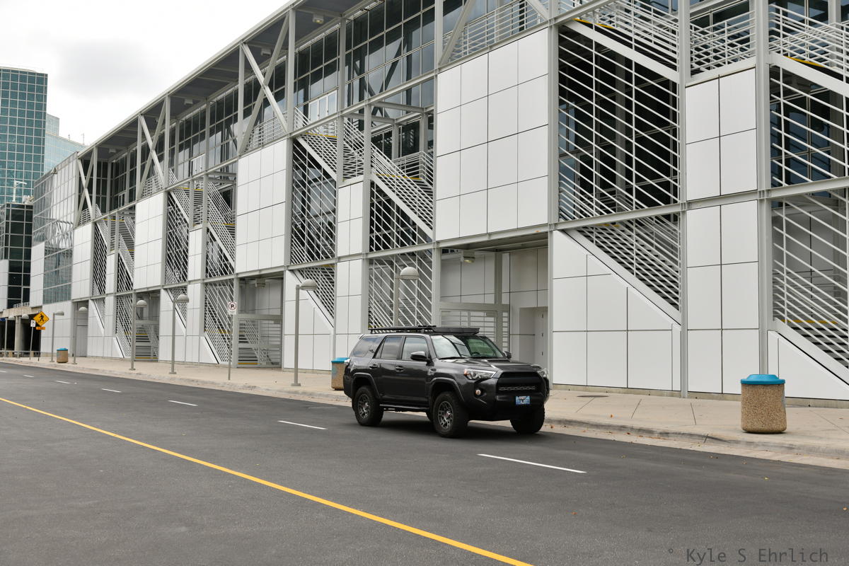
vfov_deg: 33.4
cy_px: 283
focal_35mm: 40
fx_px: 943
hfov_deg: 48.5
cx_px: 424
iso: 200
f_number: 7.1
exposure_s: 1/320
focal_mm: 40
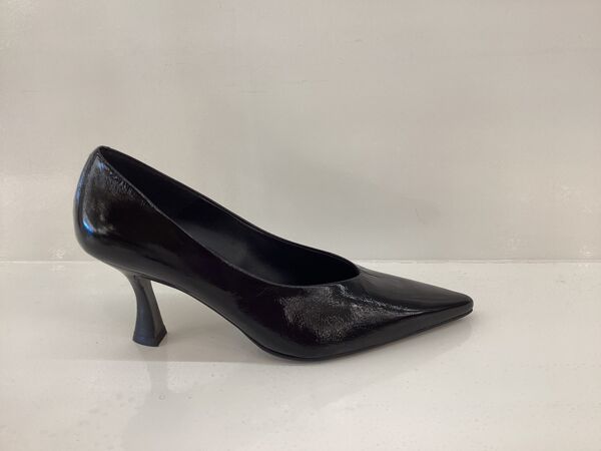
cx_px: 300
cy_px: 226
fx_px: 538
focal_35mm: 31
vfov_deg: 45.4
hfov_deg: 58.4
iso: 50
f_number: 2.4
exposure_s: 1/50
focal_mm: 3.3
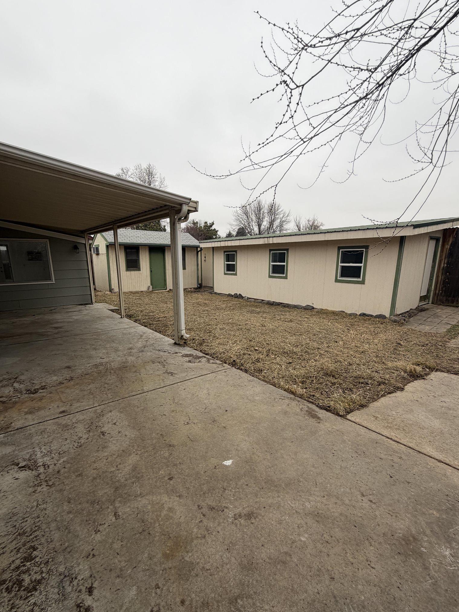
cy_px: 328
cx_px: 213
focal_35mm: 16
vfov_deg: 94.3
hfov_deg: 78.0
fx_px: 283
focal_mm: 2.22
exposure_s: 1/333
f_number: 2.2
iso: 50
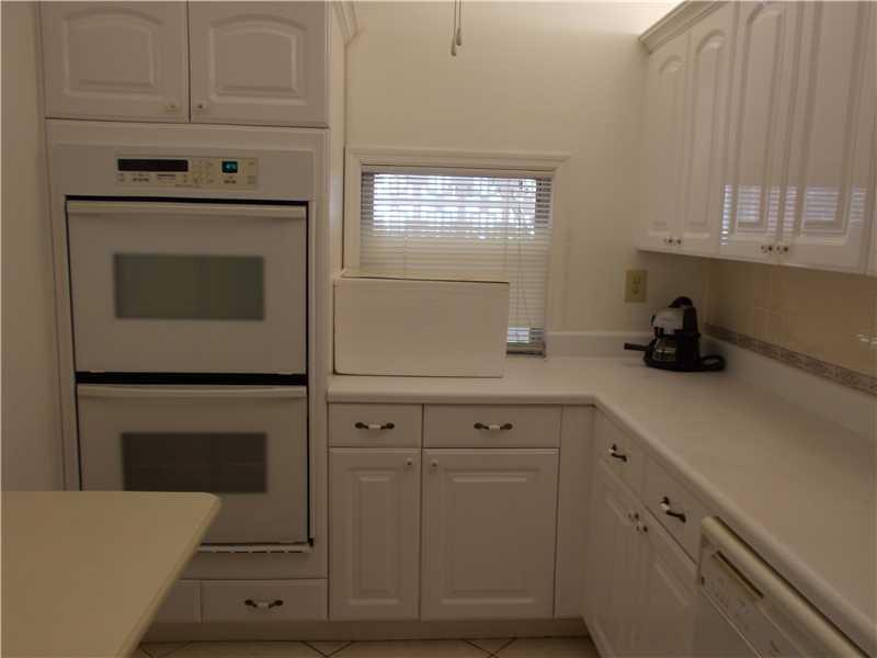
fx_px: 760
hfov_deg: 60.0
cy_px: 329
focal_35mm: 30
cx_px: 438
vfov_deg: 46.8
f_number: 3.4
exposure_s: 1/40
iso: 80
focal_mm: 5.3
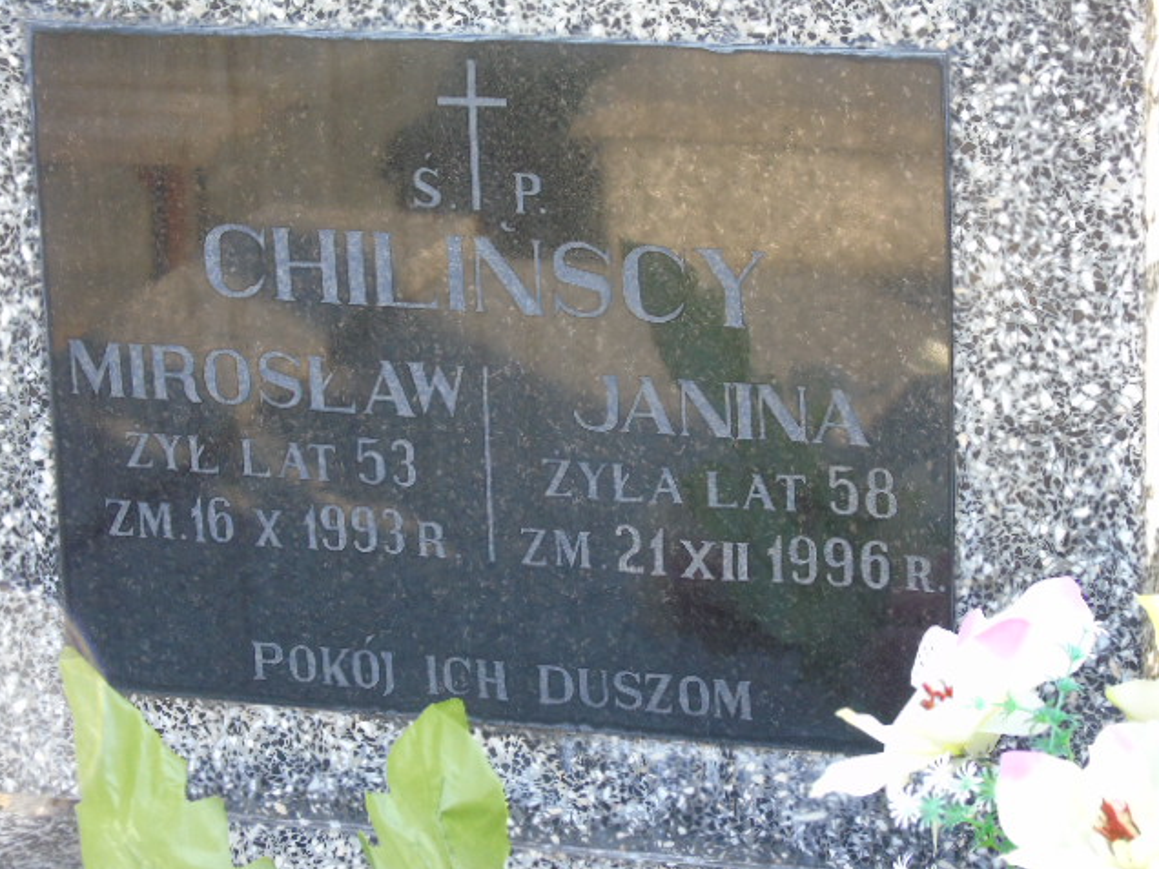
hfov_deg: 13.8
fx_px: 4788
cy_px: 434
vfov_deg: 10.4
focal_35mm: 143
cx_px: 578
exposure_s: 1/125
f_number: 4.7
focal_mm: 25
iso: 400
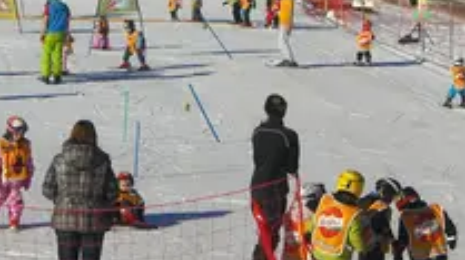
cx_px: 165
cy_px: 9
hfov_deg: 13.0
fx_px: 2032
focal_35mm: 165
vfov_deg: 7.3
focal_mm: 12.8
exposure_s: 1/640
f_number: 6.5
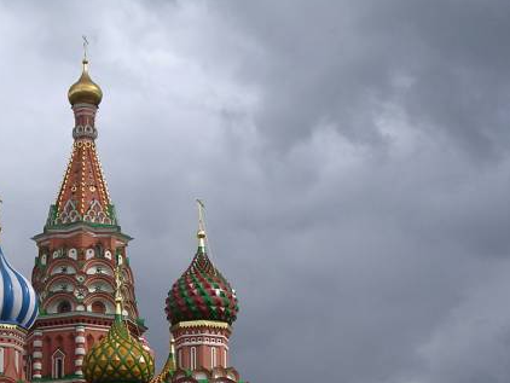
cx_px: 53
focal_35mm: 72
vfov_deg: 20.1
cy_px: 331
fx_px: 1061
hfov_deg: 26.2
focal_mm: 5.8
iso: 100
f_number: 5.6
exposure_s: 1/264
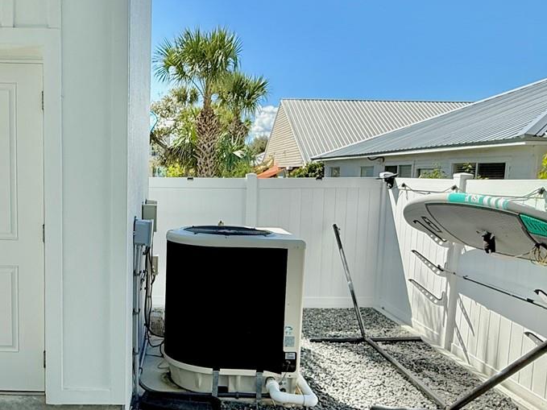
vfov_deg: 42.9
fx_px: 521
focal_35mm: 33
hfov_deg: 54.2
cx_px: 180
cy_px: 224
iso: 50
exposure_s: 1/1534
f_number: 2.2
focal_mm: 2.22
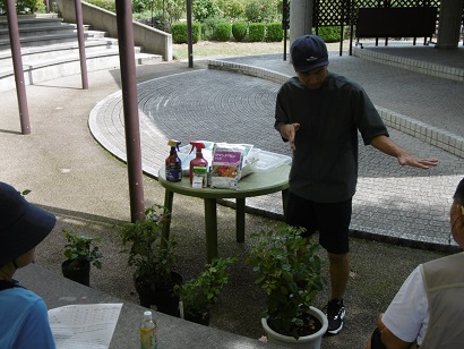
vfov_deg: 33.6
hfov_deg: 43.8
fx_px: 577
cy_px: 174
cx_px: 232
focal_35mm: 43
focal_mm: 7.7
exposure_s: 1/320
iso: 100
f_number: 3.8
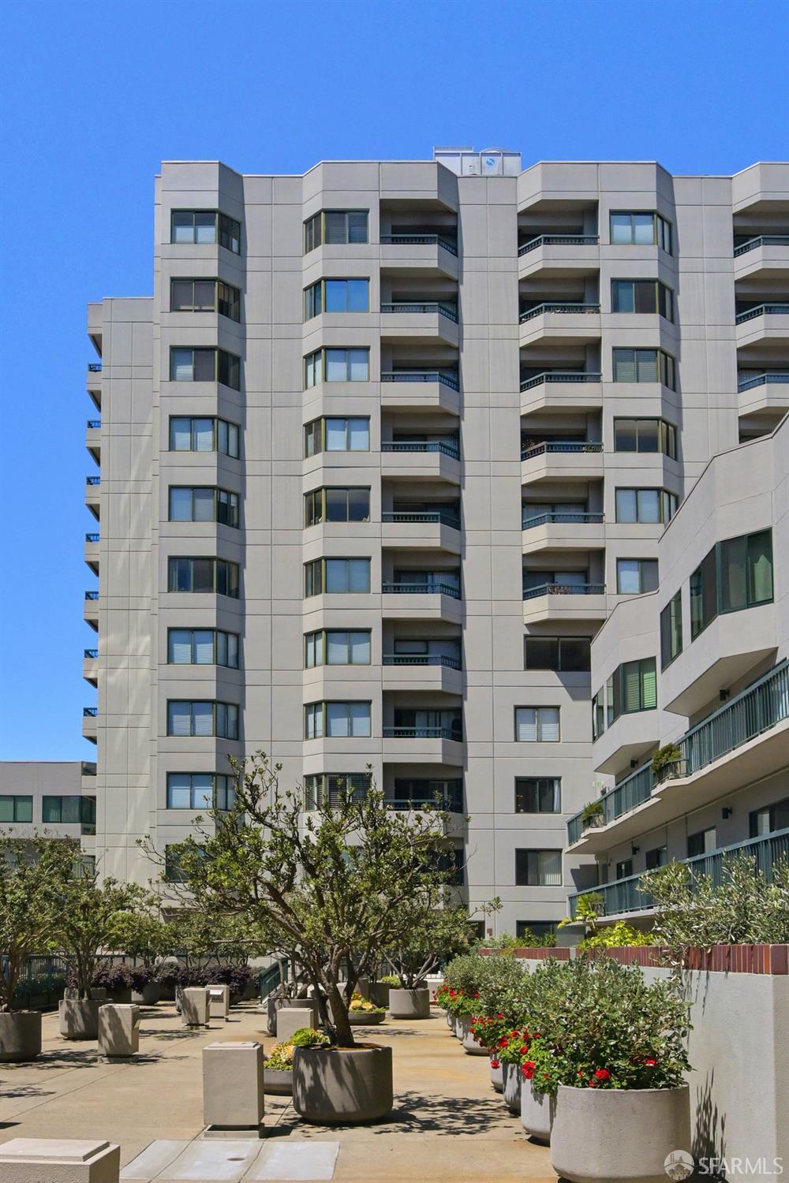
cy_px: 592
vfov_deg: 61.9
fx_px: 986
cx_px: 394
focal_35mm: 30
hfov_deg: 43.6
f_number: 10
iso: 400
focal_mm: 20
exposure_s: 1/2000
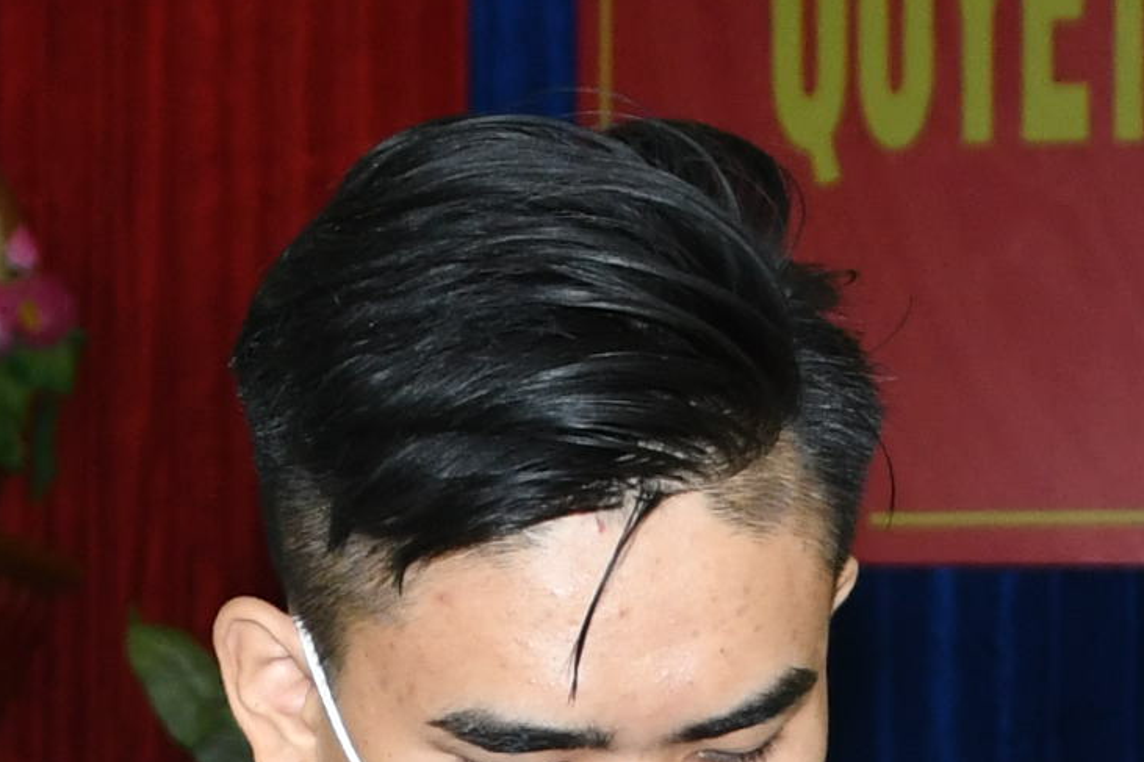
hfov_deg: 8.6
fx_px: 7624
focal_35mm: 240
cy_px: 1396
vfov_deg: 5.6
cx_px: 681
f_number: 4.5
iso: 1000
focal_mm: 28
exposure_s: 1/200
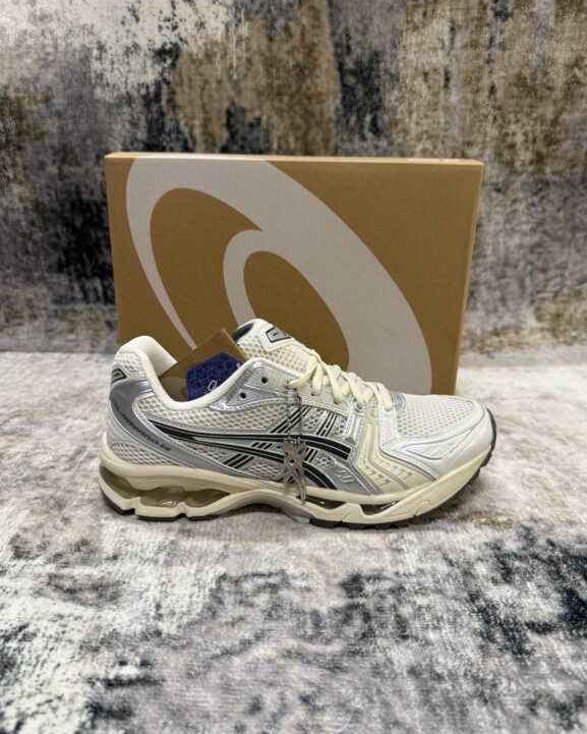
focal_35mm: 26
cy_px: 378
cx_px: 289
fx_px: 565
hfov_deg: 54.9
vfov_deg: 66.0
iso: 160
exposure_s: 1/50
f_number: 1.78
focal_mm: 6.76
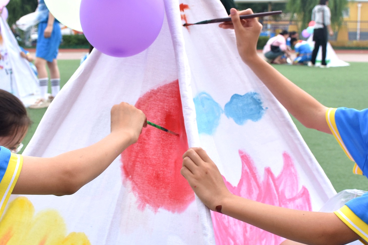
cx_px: 152
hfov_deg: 32.3
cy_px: 133
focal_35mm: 62
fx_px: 634
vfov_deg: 21.9
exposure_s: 1/125
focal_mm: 20
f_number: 5
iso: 250
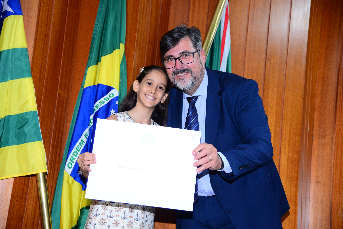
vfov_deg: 21.9
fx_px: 591
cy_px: 114
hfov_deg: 32.4
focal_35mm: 62
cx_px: 172
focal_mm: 62
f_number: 4
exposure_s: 1/125
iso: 2500
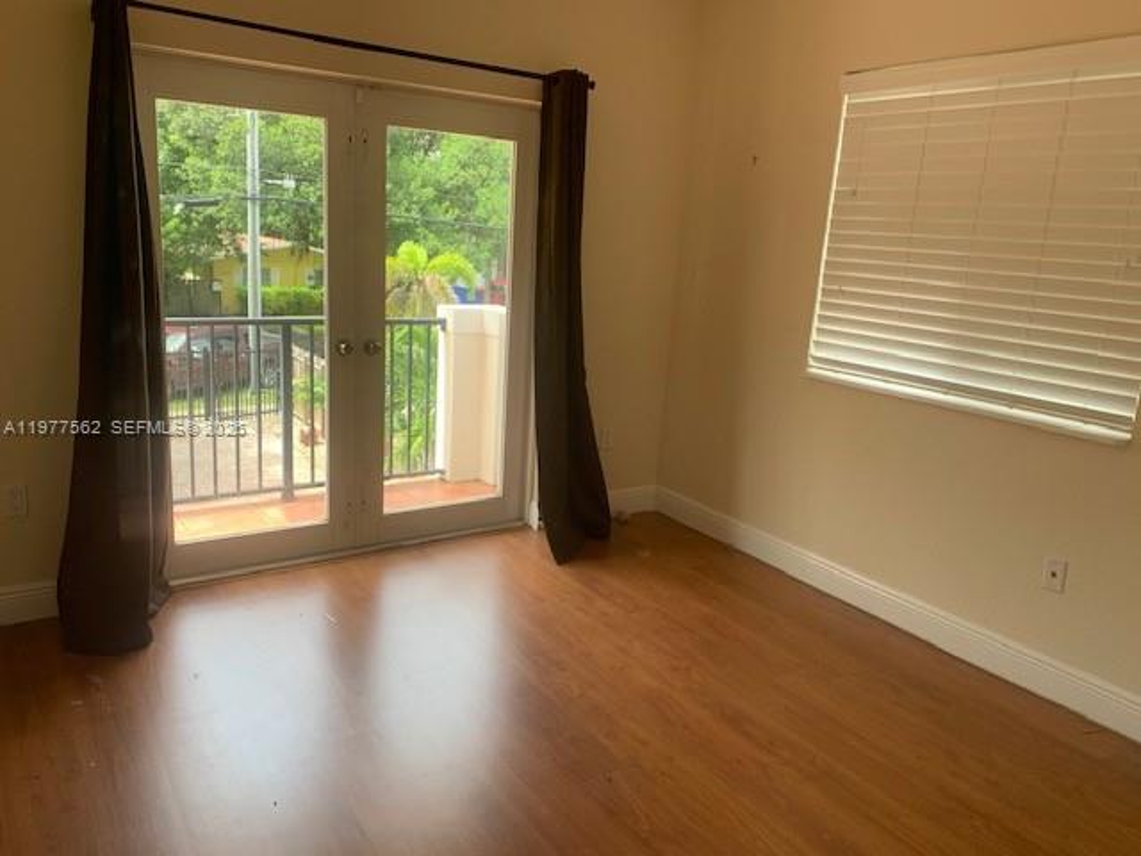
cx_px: 570
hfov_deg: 67.3
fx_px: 857
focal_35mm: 26
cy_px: 428
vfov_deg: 53.1
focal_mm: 4.25
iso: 25
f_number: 1.8
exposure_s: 1/133
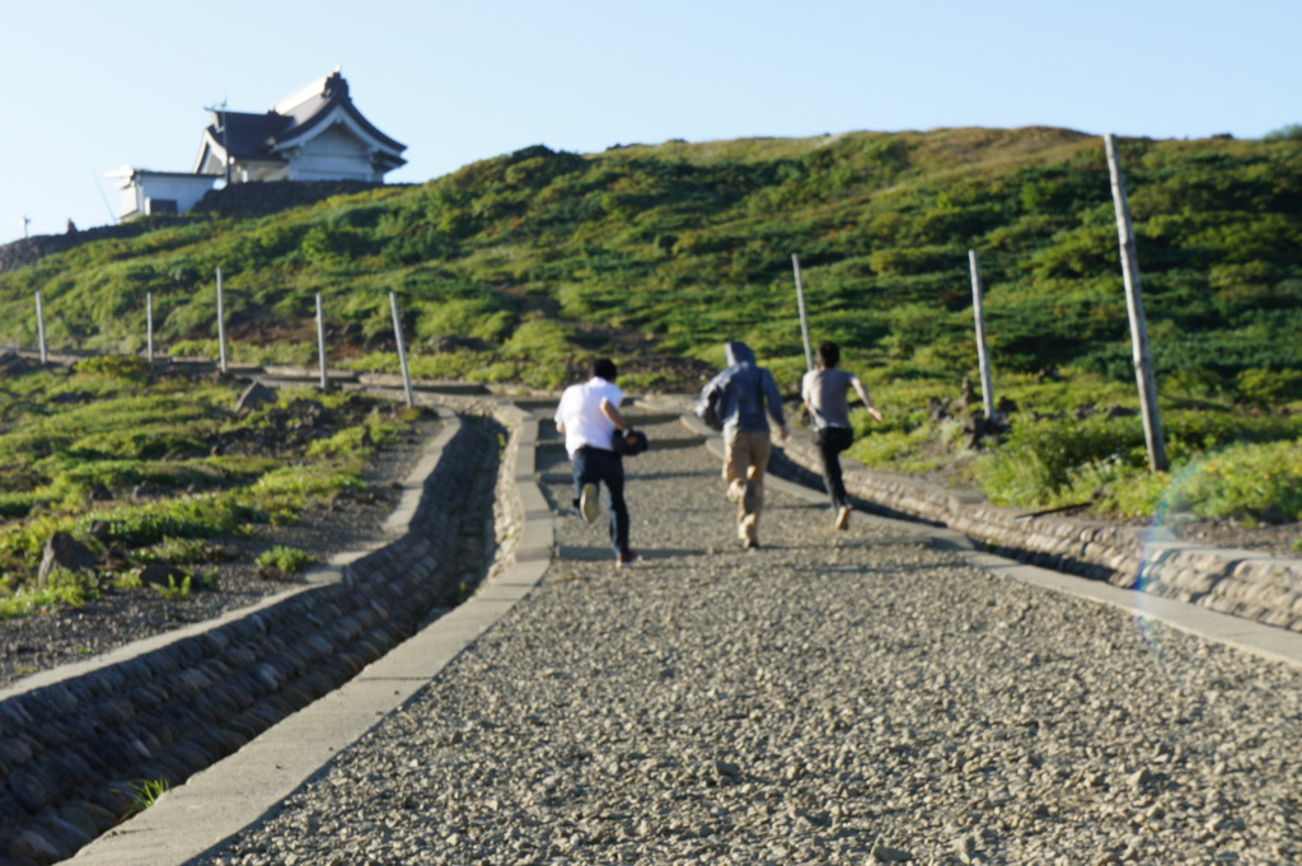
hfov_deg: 24.6
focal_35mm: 82
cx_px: 651
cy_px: 433
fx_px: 2981
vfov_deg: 16.5
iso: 200
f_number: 11
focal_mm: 55
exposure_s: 1/125
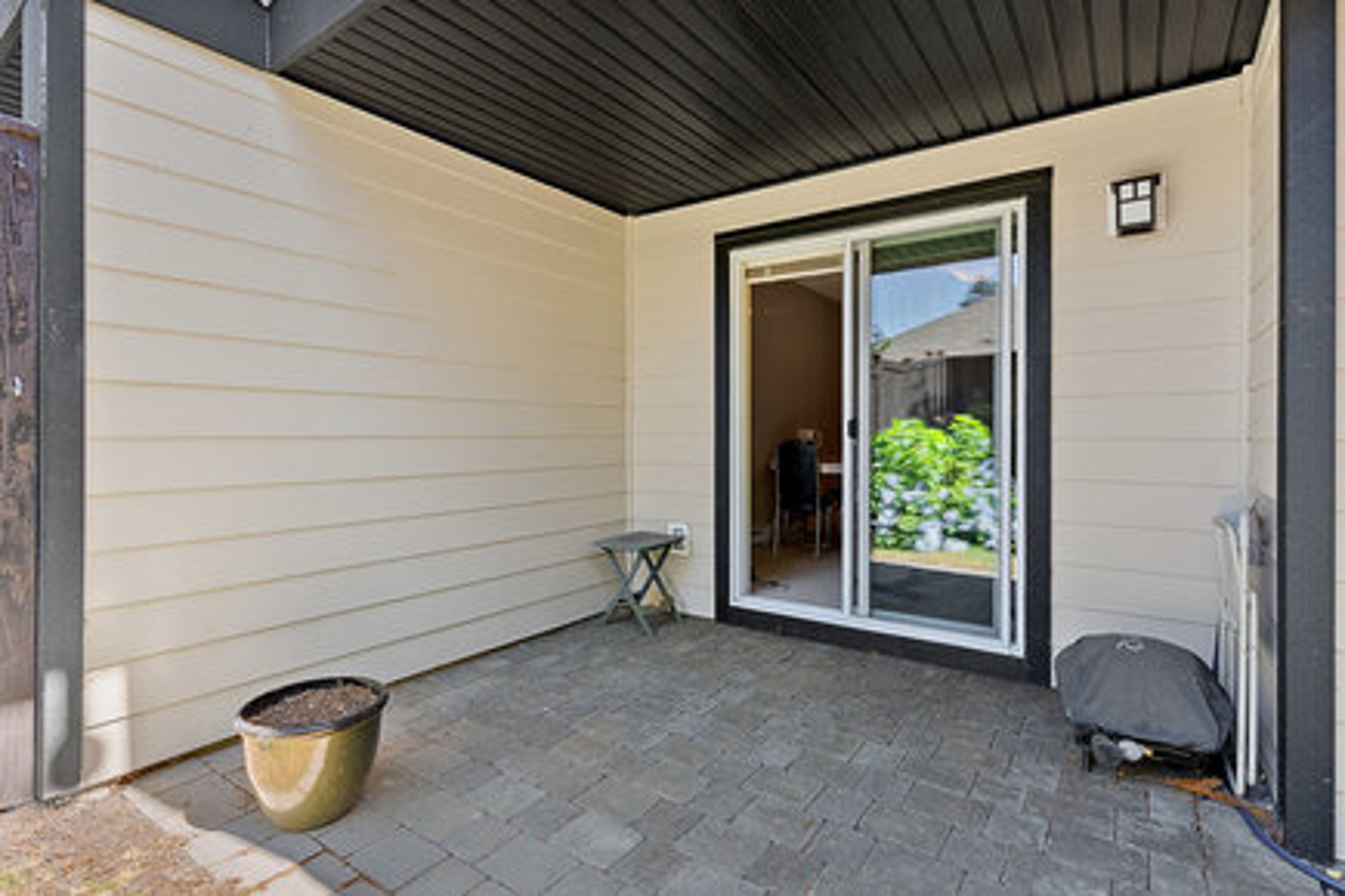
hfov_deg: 93.3
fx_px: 635
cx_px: 672
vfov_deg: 70.4
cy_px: 448
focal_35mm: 17
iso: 640
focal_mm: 17
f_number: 9
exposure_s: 1/40
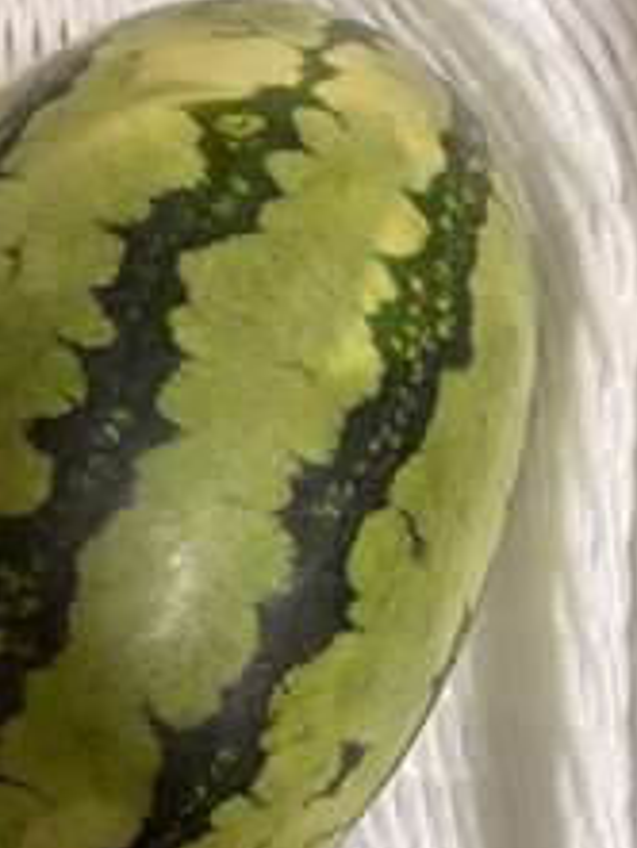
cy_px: 480
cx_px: 142
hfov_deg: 30.3
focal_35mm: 47
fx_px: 1152
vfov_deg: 40.3
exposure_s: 1/60
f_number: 1.5
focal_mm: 5.7
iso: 200
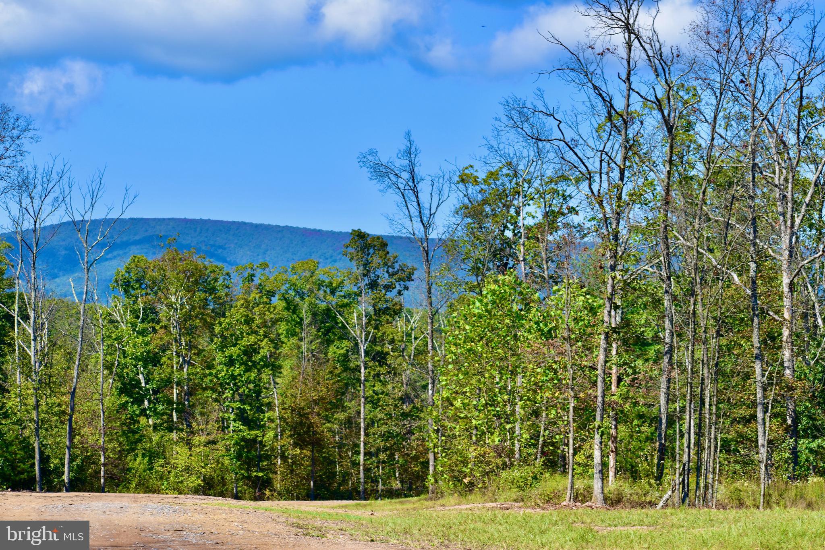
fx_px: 2406
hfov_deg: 19.5
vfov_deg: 13.0
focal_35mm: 105
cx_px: 412
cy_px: 275
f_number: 6.3
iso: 125
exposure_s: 1/500
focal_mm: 70
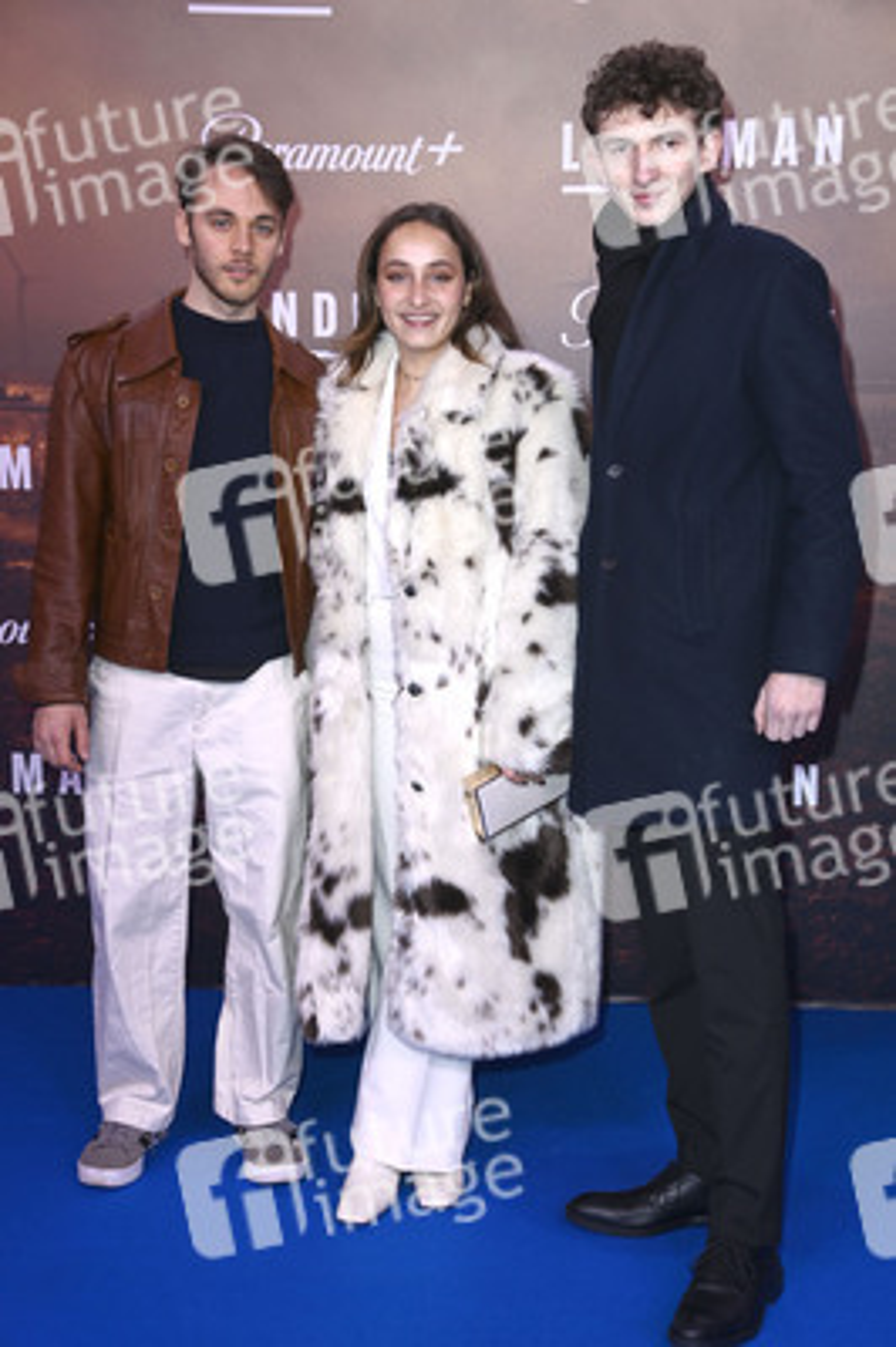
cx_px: 448
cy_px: 674
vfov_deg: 34.5
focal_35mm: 58
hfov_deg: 23.3
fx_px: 2169
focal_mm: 58
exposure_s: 1/200
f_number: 5.6
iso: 320
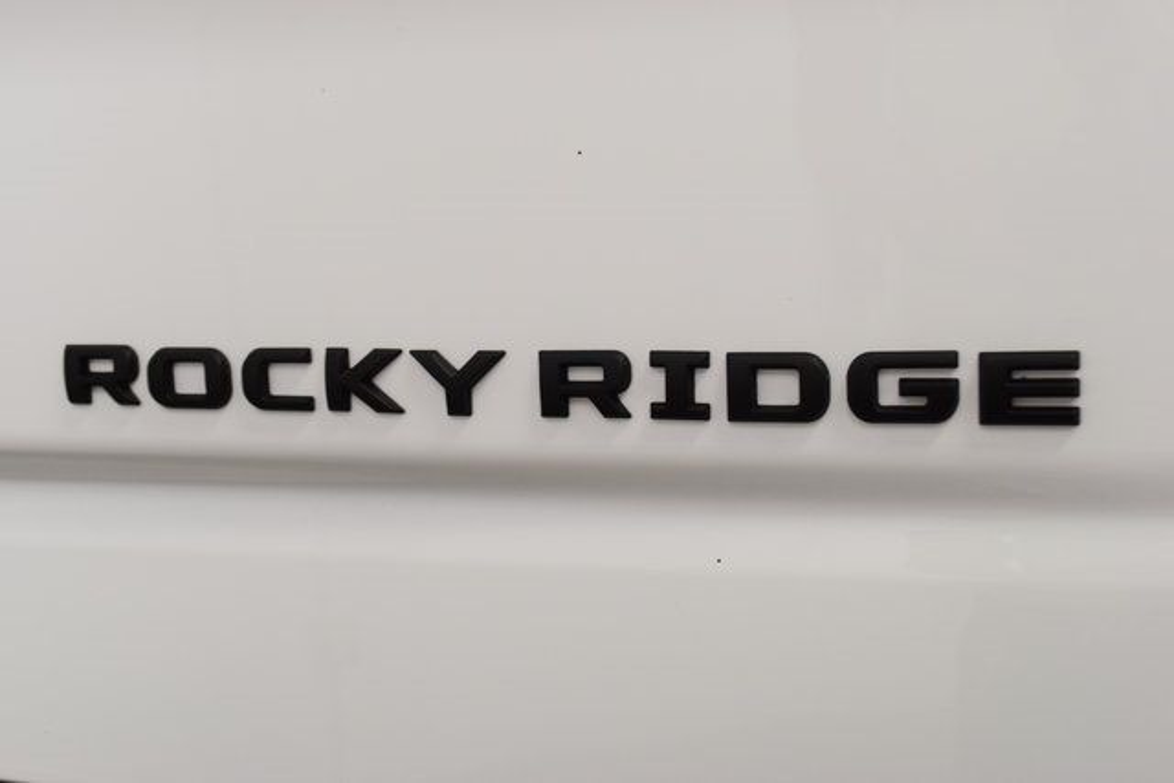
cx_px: 587
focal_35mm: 48
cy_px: 392
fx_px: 1566
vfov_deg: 28.1
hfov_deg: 41.1
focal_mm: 32
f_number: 7.1
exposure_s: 1/30
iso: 800
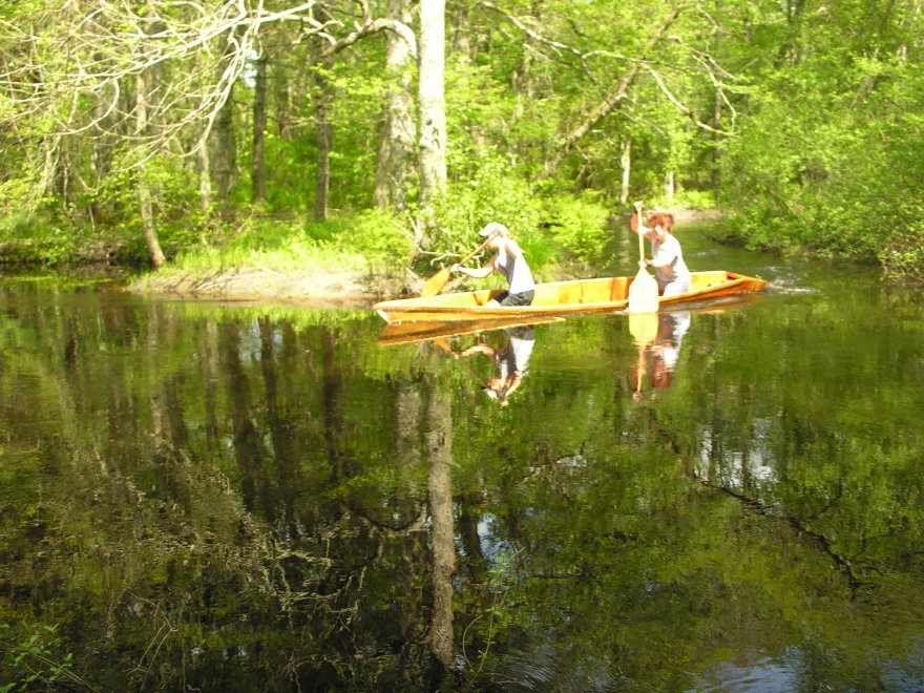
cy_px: 346
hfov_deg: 52.6
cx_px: 462
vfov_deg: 40.7
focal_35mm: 35
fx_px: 934
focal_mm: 8.9
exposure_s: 1/125
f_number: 3.2
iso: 50
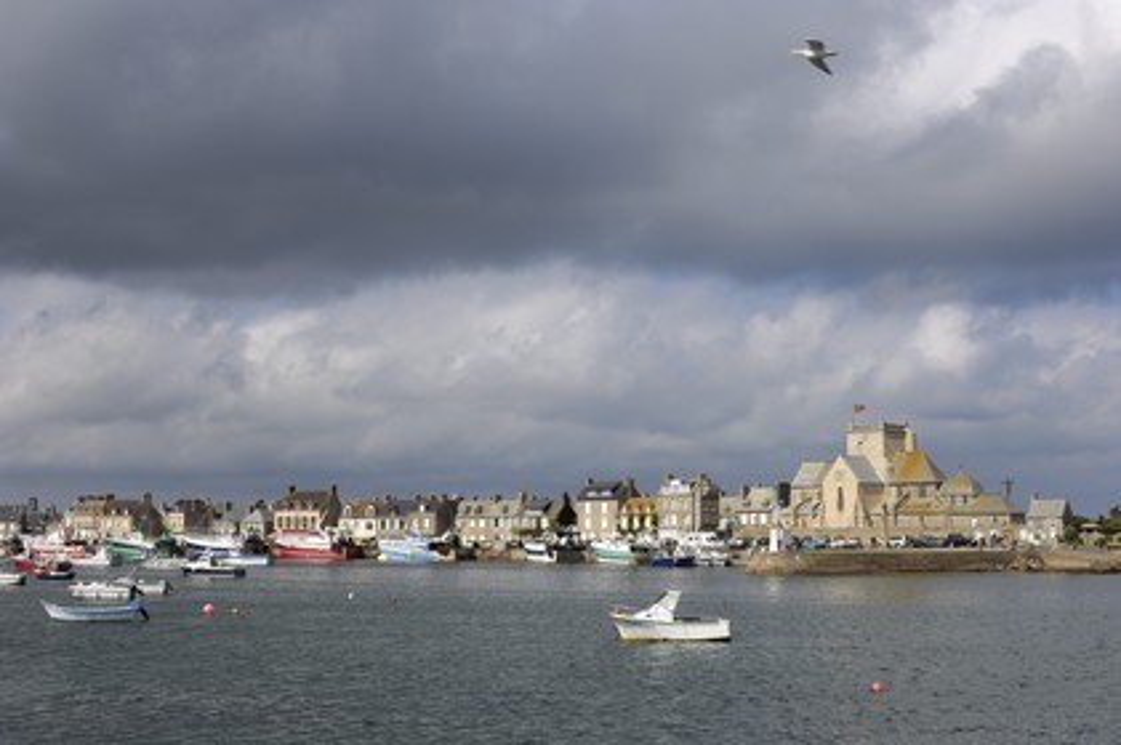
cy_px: 372
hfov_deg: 46.4
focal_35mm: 42
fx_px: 1307
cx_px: 560
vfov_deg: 31.8
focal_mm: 28
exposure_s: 1/160
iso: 100
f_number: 13
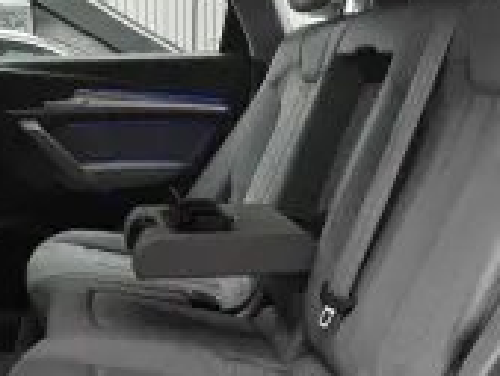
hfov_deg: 38.6
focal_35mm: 49
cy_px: 243
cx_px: 180
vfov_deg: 29.6
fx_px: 708
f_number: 1.8
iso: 500
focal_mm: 5.4
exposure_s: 1/100
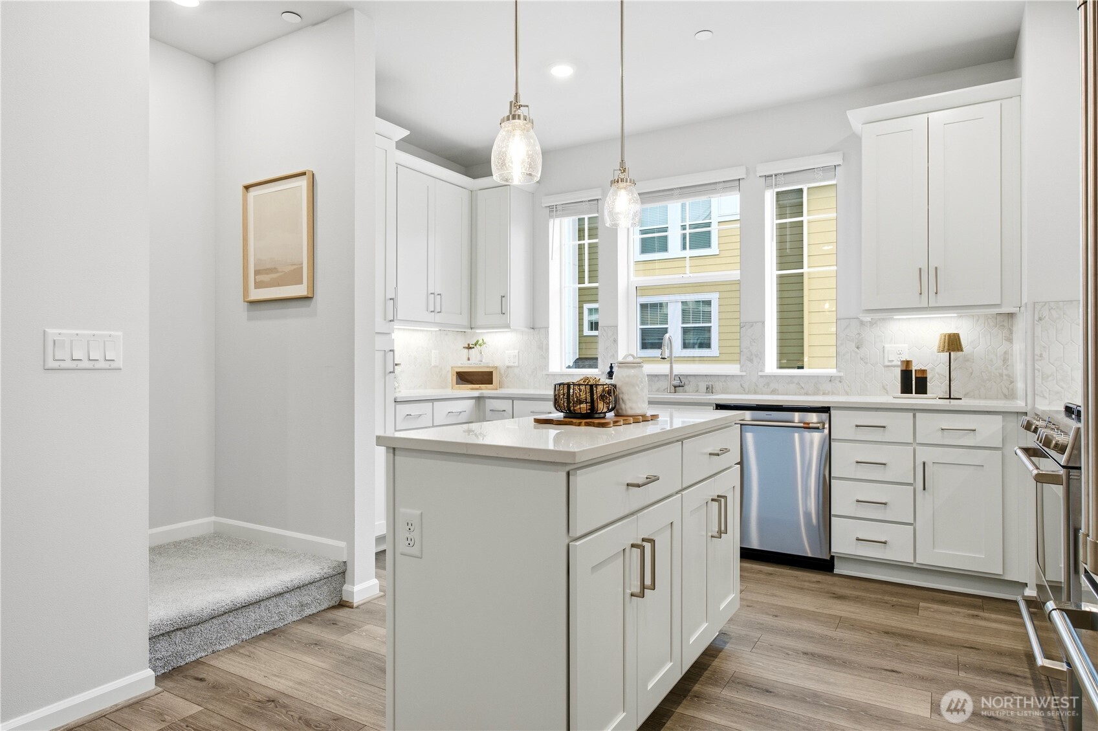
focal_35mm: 21
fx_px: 640
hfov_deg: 81.2
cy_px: 366
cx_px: 549
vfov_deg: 59.5
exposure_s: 1/50
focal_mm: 21
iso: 400
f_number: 9
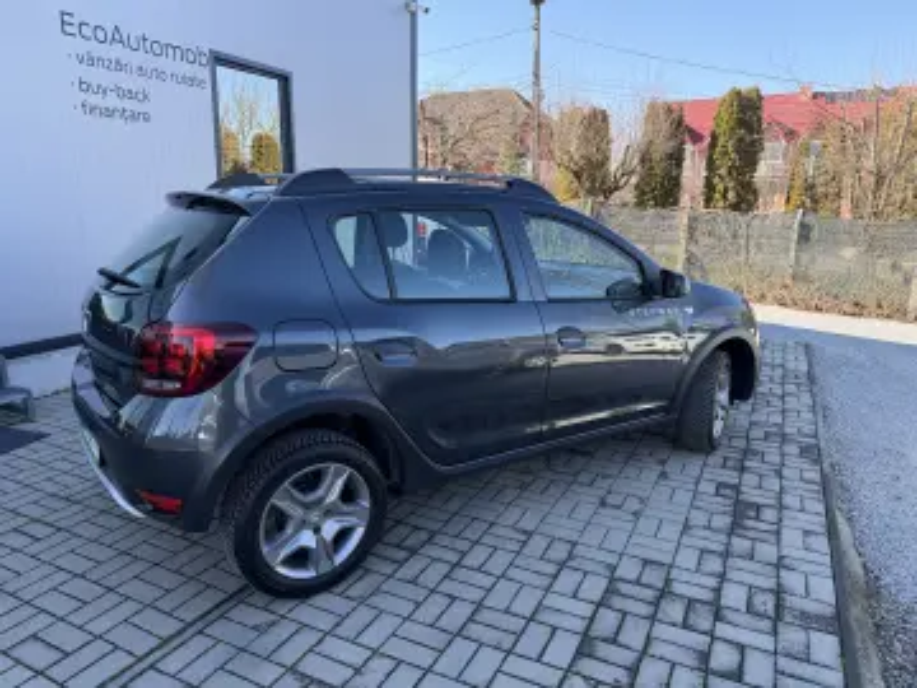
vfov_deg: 56.8
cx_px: 458
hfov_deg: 71.6
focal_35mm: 24
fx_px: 636
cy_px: 344
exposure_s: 1/722
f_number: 1.78
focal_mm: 6.76
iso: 100
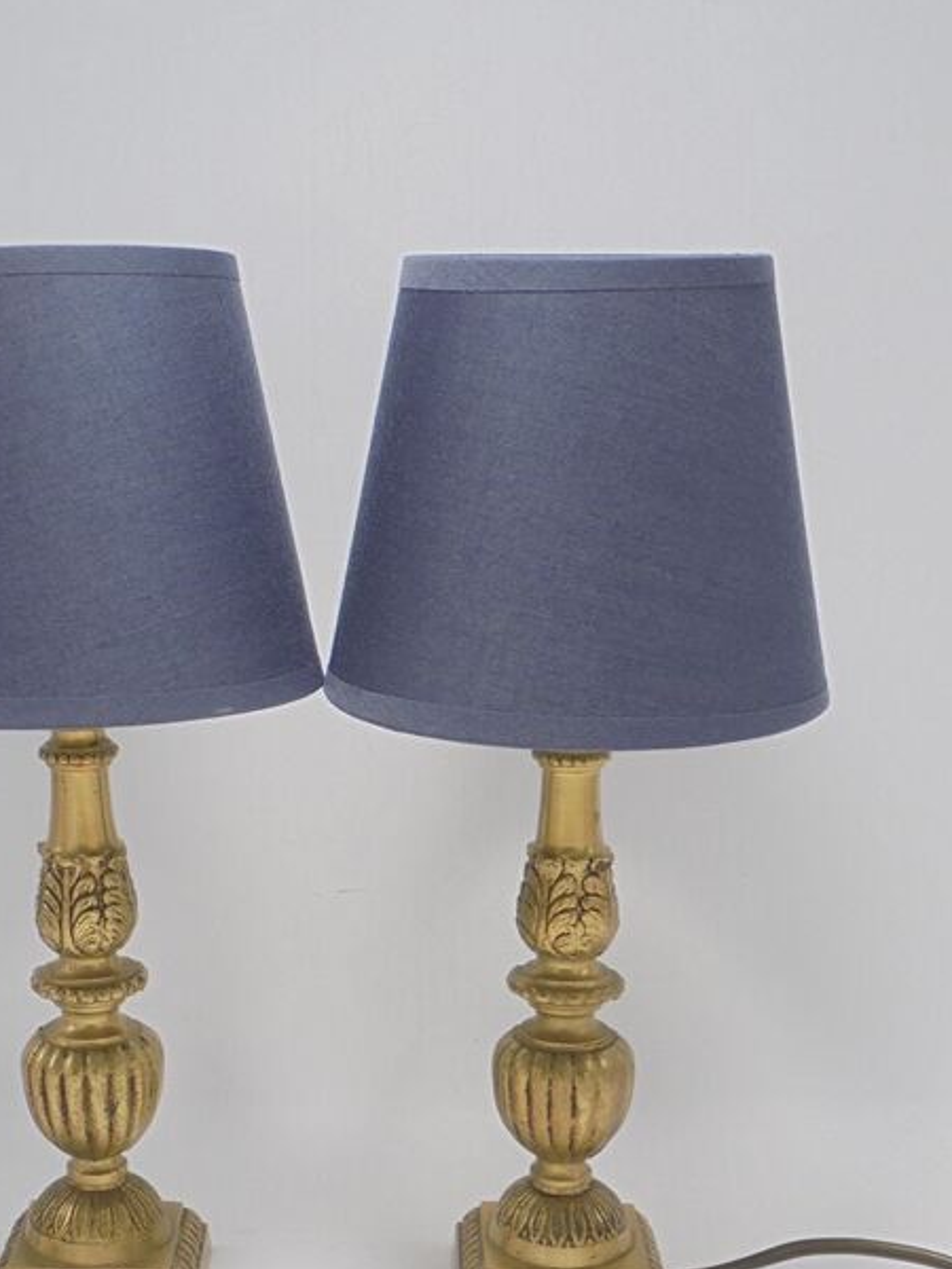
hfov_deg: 25.6
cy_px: 772
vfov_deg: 33.7
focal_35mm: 57
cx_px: 350
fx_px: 2090
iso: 100
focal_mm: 6.9
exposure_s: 1/40
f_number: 4.2
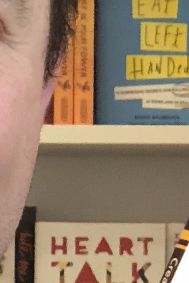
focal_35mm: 392
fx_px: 3085
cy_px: 482
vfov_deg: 5.2
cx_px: -71
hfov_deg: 3.5
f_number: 2.4
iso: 100
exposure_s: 1/40
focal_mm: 6
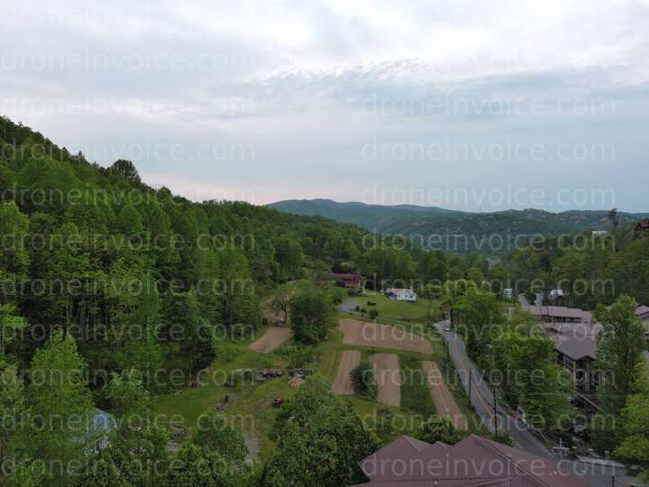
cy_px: 244
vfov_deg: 58.9
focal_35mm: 23
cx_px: 324
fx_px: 431
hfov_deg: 73.9
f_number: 1.9
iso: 100
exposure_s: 1/197
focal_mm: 6.67
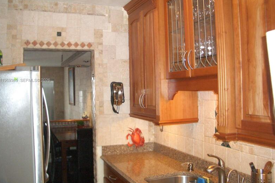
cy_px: 81
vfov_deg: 35.9
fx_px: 283
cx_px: 136
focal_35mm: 37
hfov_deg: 51.9
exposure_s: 1/60
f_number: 2.6
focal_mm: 5.8
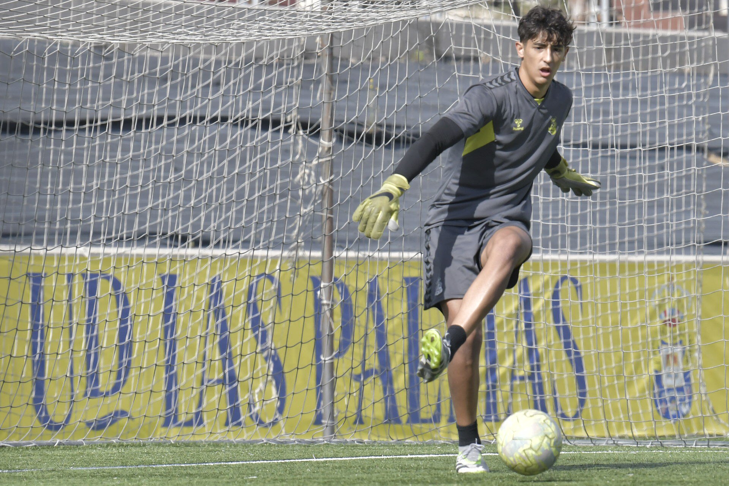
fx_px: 4050
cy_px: 243
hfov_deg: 10.3
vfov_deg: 6.9
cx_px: 364
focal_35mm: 200
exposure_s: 1/5000
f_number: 4.5
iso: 500
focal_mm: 200
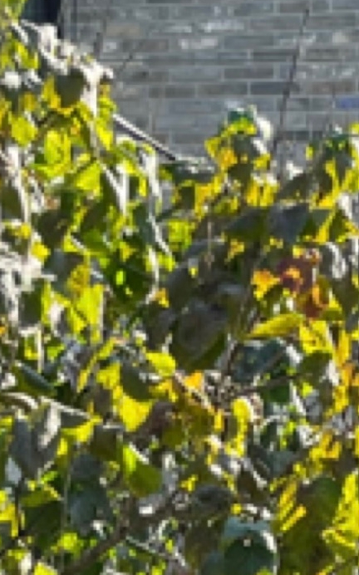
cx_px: 502
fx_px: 2256
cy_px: 500
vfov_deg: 14.4
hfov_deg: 8.9
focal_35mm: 144
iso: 50
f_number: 1.6
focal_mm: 5.1
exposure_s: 1/799
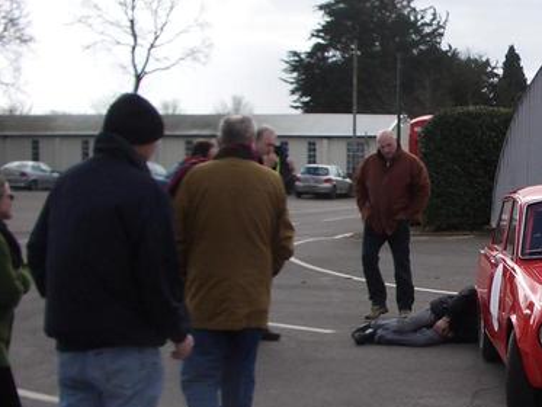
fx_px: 1175
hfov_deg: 24.6
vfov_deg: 19.5
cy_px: 295
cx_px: 557
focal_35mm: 75
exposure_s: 1/400
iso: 80
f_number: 4.3
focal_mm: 5.8
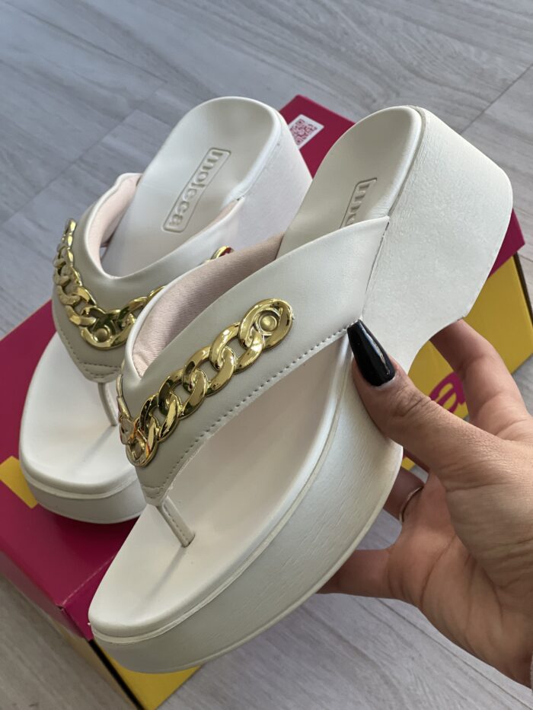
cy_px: 355
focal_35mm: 77
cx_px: 266
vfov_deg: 25.3
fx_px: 1580
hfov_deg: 19.1
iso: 100
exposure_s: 1/120
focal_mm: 9
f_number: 2.8
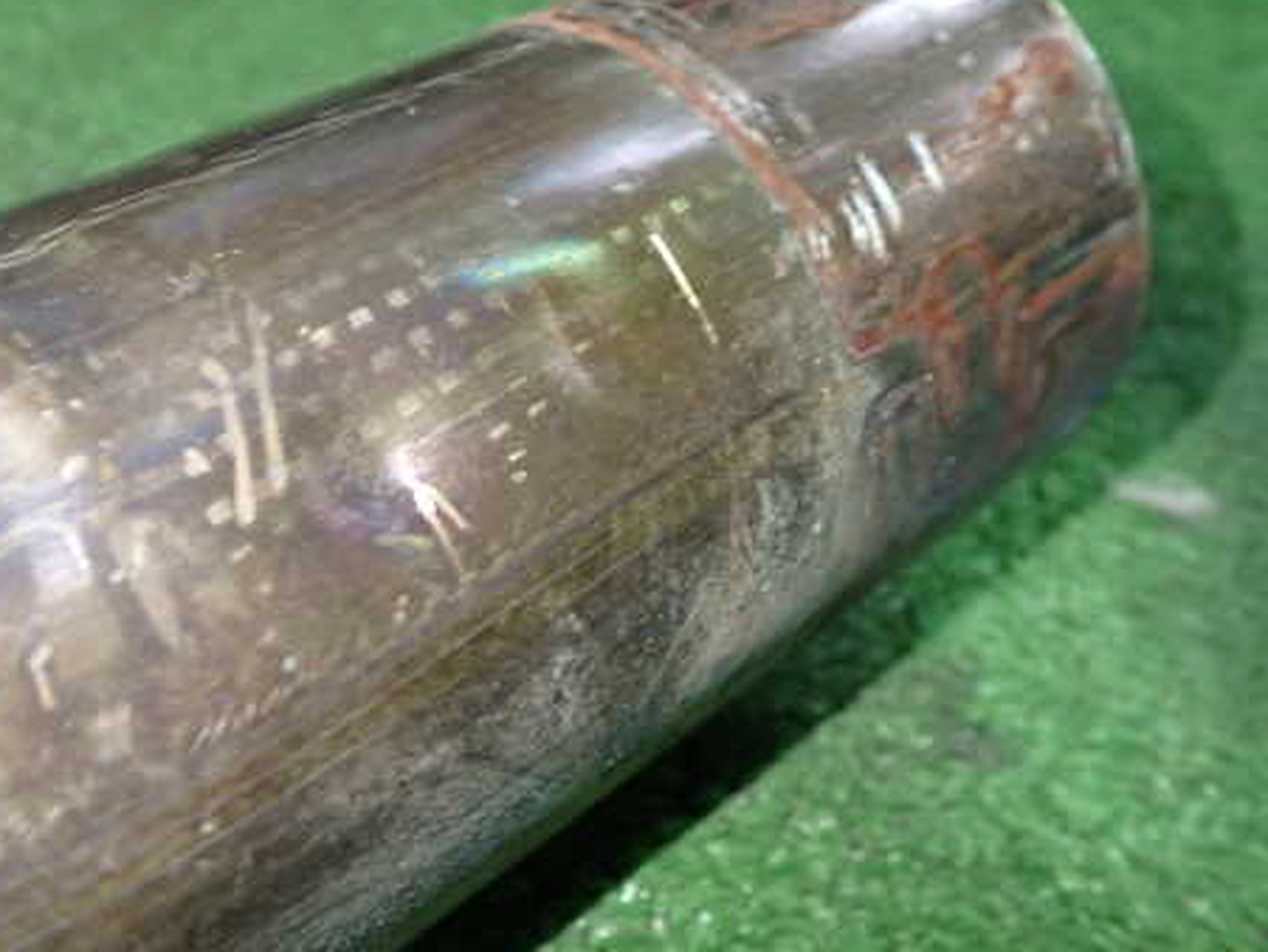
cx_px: 538
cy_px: 504
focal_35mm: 40
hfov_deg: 46.6
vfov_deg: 36.0
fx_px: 1466
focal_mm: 5.4
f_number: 2.3
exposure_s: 1/30
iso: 400
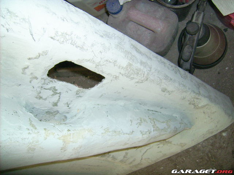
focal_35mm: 35
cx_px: 117
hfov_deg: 52.6
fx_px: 237
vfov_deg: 40.7
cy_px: 88
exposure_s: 1/60
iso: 100
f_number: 2.8
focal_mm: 5.95
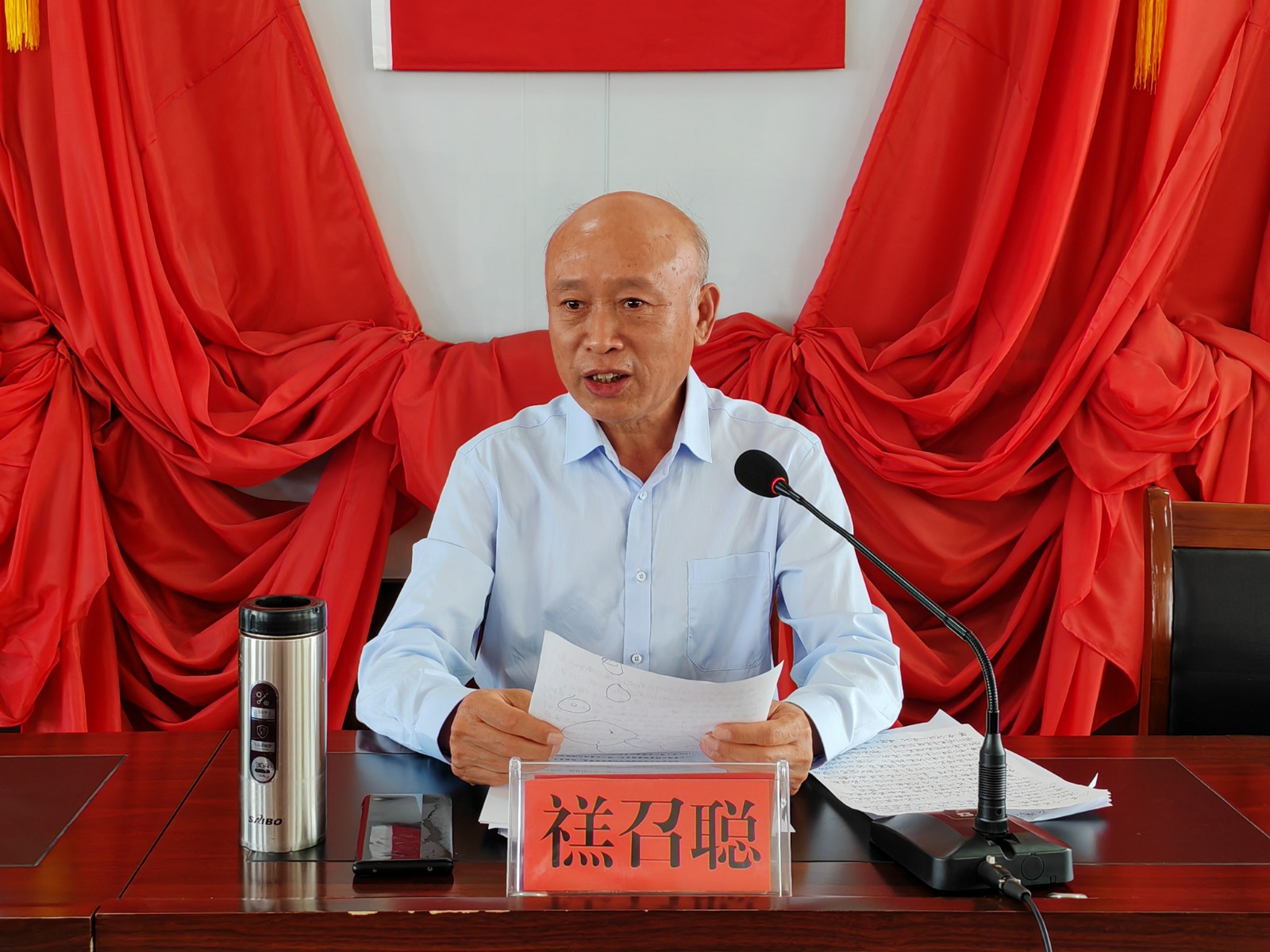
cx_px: 635
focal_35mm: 47
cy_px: 476
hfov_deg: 40.4
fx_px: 1724
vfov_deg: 30.9
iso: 1250
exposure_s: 1/100
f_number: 1.9
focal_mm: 6.12
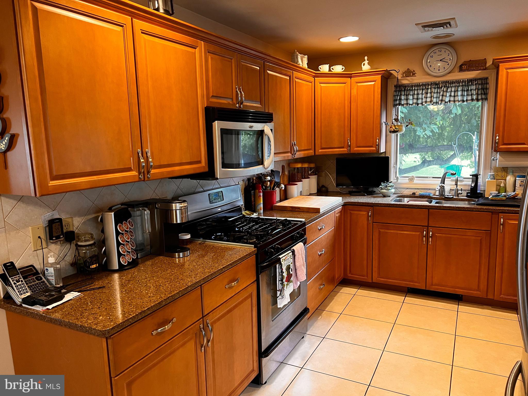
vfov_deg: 53.1
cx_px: 264
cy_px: 198
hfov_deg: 67.3
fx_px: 397
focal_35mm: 26
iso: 160
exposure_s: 1/60
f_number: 1.5
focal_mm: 5.7
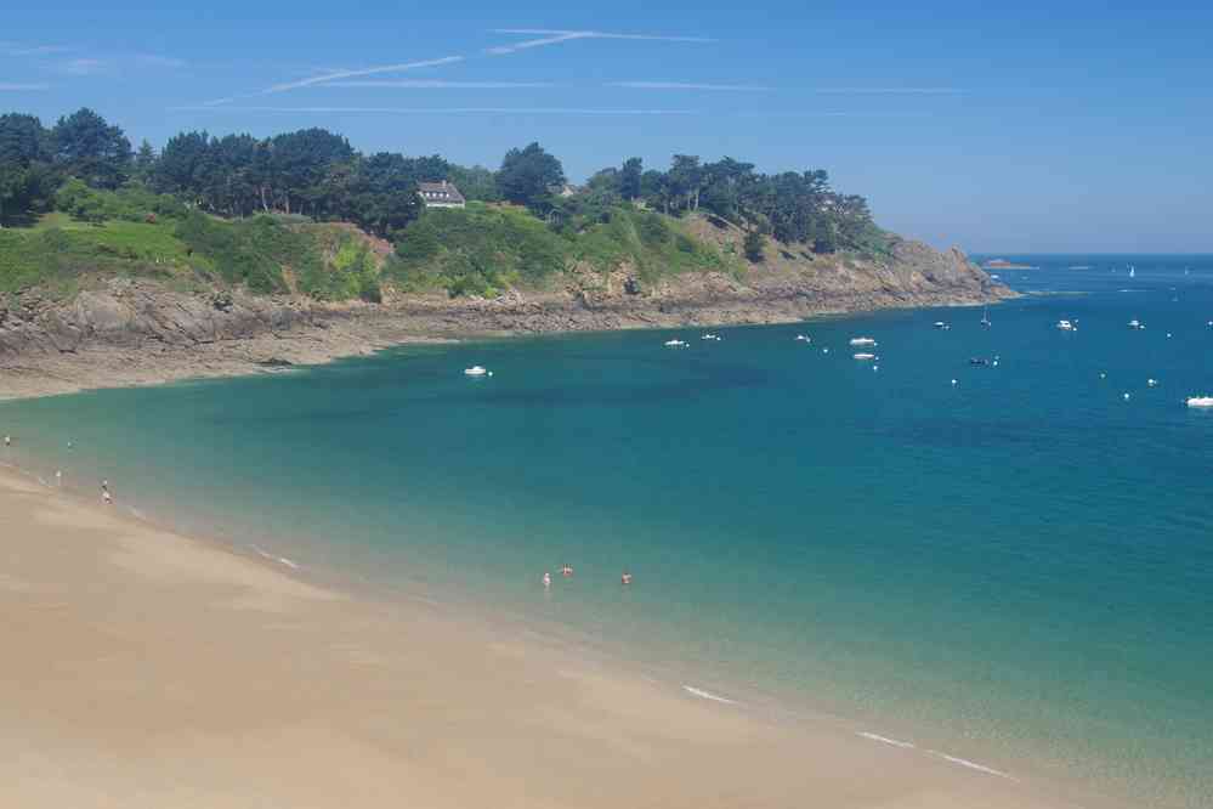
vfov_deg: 28.9
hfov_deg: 42.3
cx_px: 606
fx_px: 1567
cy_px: 404
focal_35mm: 46
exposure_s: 1/60
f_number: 11
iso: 200
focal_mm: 31
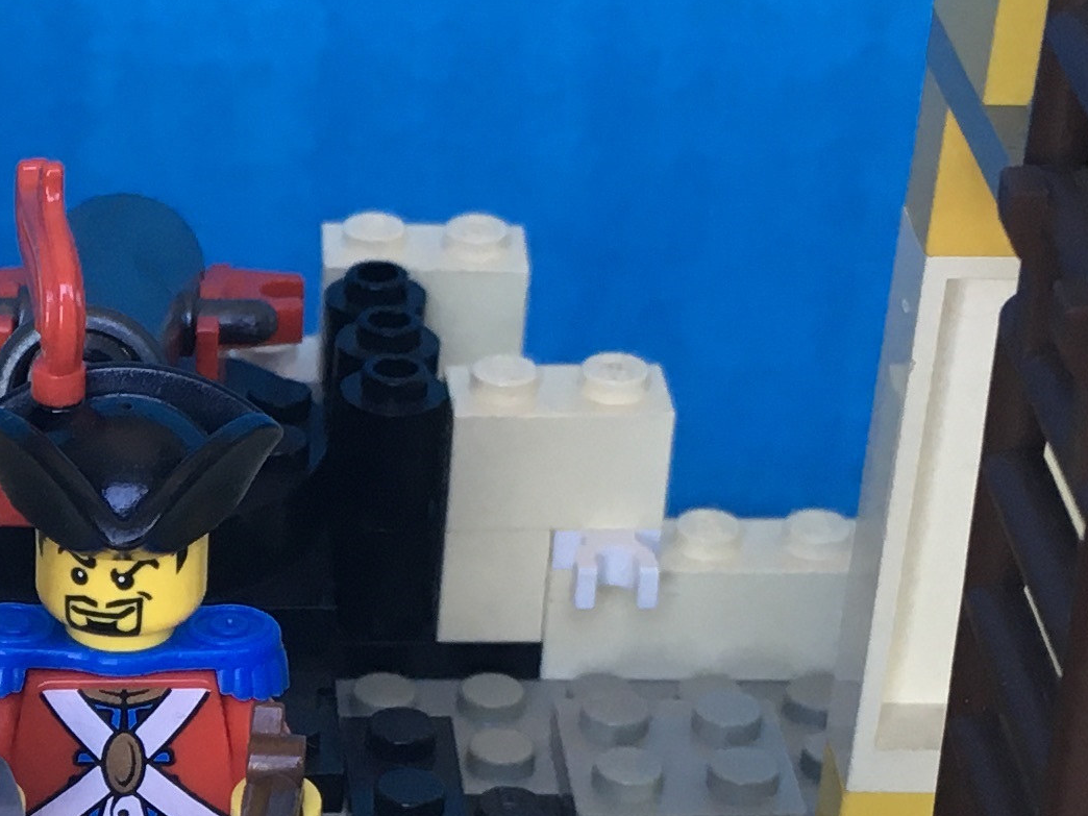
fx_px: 3520
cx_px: -152
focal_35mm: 112
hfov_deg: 16.9
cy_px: 813
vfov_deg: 13.1
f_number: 2.2
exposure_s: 1/33
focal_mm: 4.15
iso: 32
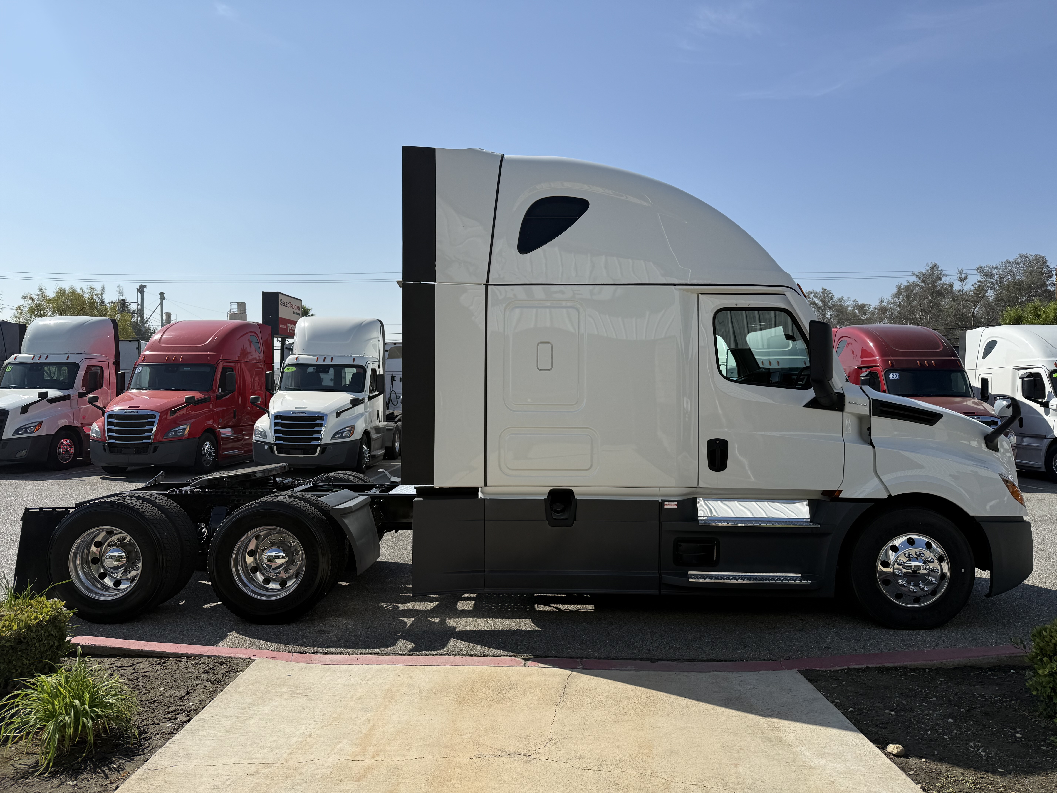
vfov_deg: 56.8
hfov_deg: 71.6
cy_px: 396
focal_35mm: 24
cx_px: 528
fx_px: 733
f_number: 1.78
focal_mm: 6.76
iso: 80
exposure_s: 1/6711
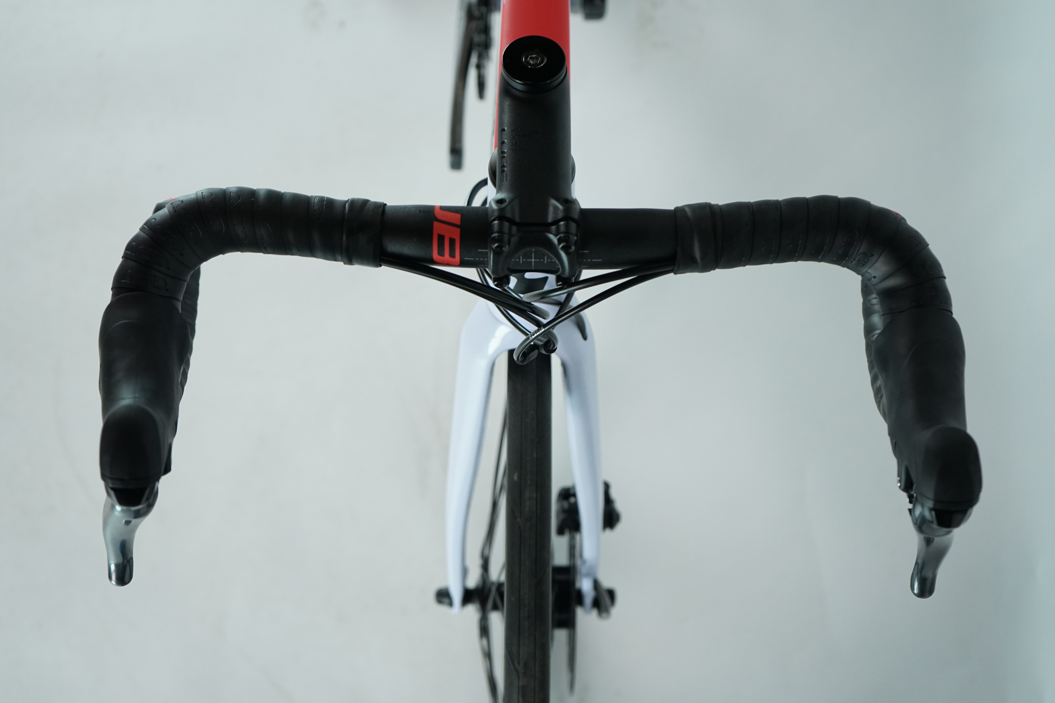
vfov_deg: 26.0
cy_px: 352
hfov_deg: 38.2
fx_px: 1524
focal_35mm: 52
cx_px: 528
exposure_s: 1/200
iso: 1250
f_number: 5
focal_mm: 52
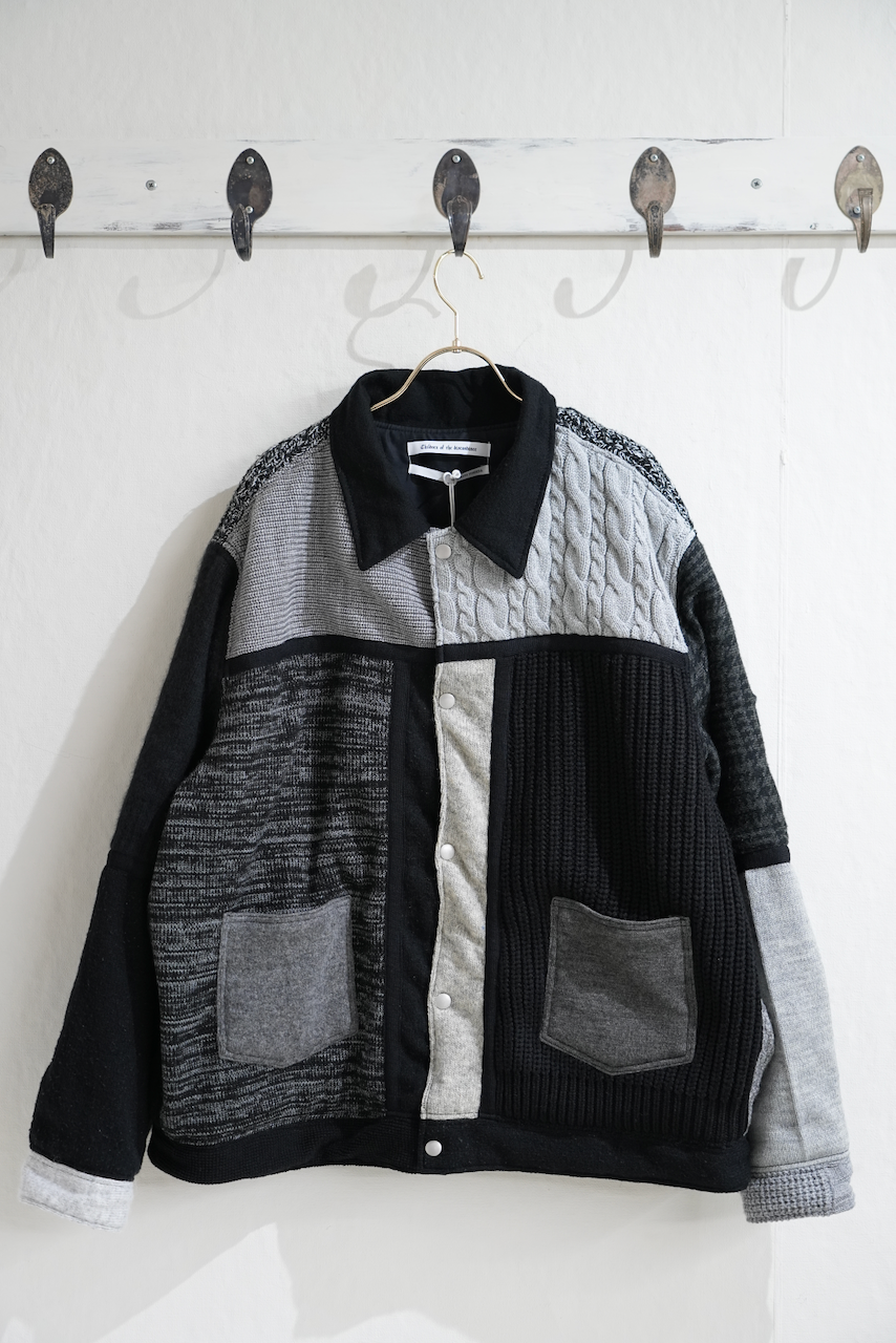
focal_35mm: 60
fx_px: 2239
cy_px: 672
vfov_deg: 33.4
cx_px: 448
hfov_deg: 22.6
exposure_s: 1/50
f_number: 4
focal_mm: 60
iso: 1000
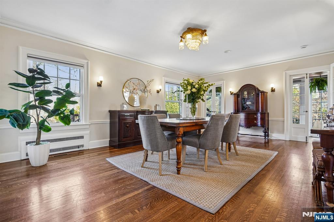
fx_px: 148
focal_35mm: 16
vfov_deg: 73.7
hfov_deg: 96.8
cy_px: 111
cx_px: 167
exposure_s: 1/13
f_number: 6.3
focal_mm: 16
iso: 400
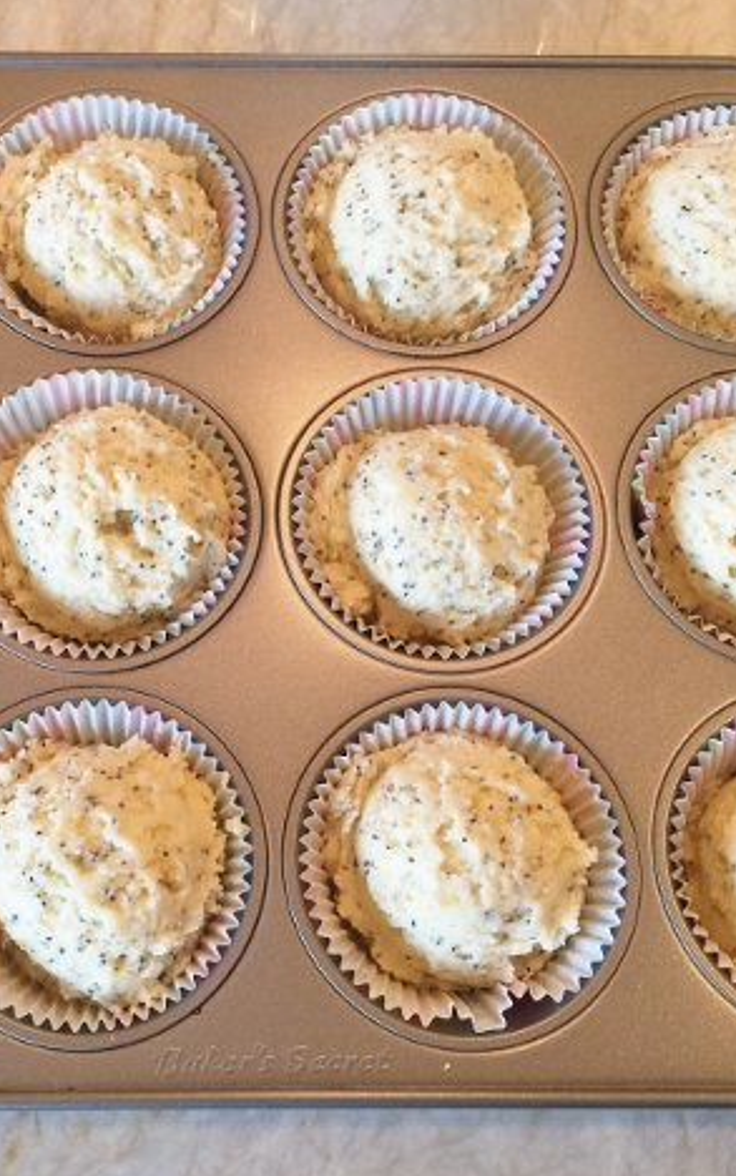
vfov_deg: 47.2
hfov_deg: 30.3
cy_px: 583
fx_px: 1346
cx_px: 239
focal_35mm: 42
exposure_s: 1/33
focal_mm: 4.15
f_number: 2.2
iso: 50
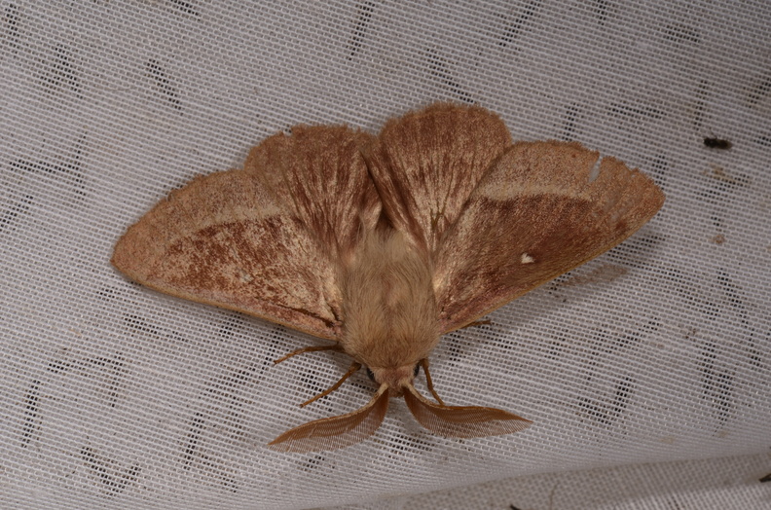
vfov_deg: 10.7
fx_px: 2724
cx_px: 386
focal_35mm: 128
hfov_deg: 16.1
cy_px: 255
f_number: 22
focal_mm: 85
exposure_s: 1/60
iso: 100
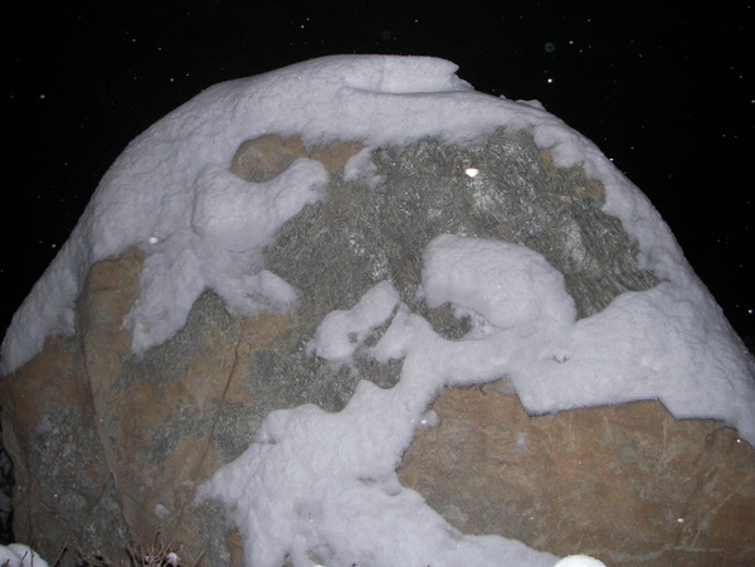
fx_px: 829
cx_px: 378
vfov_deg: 37.7
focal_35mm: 38
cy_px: 284
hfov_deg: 49.0
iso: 100
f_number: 3.3
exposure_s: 1/30
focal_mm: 6.3
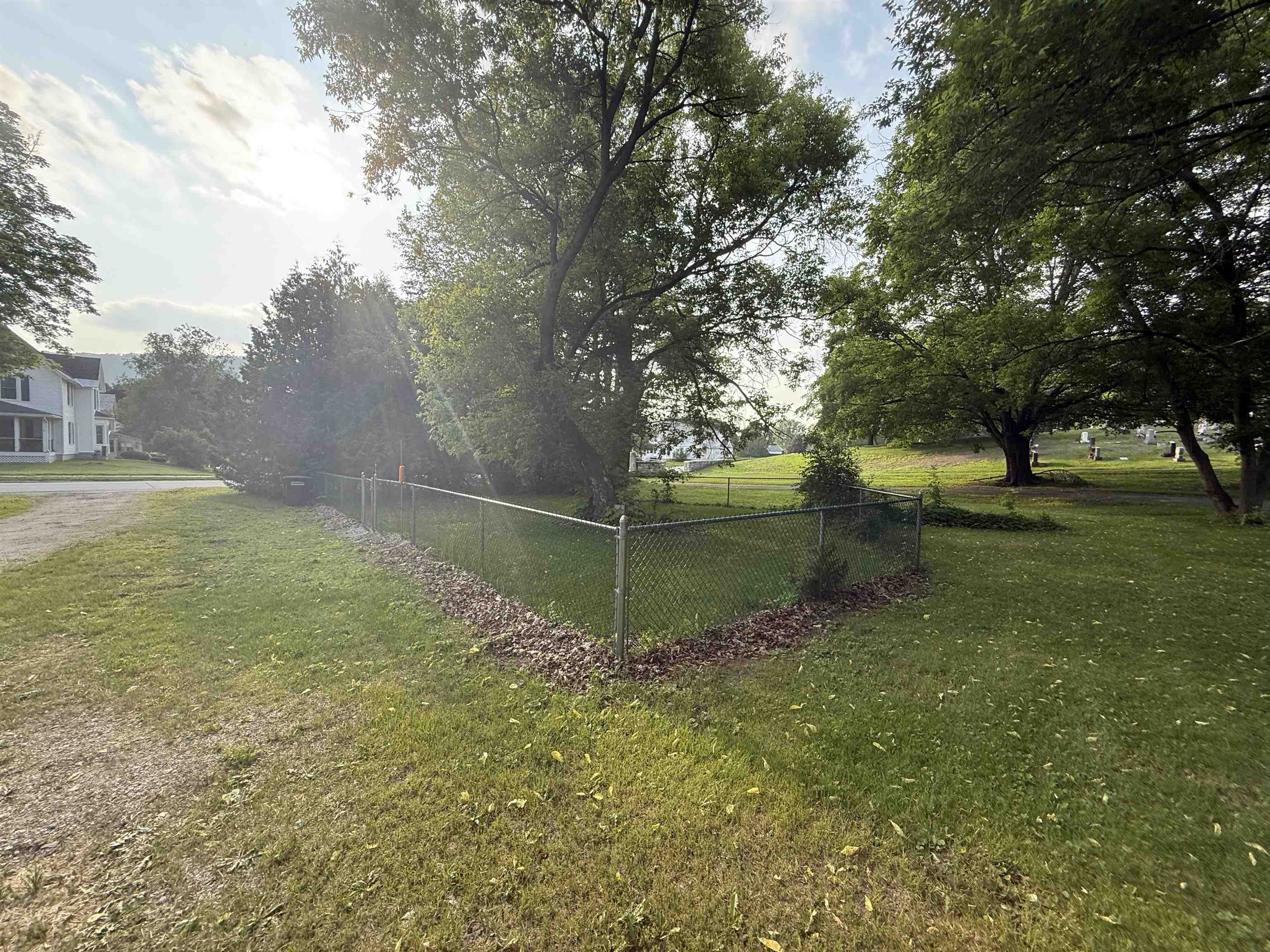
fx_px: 514
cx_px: 635
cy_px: 476
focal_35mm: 14
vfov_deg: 85.7
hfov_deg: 102.1
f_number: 2.2
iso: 64
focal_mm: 2.22
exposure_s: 1/479
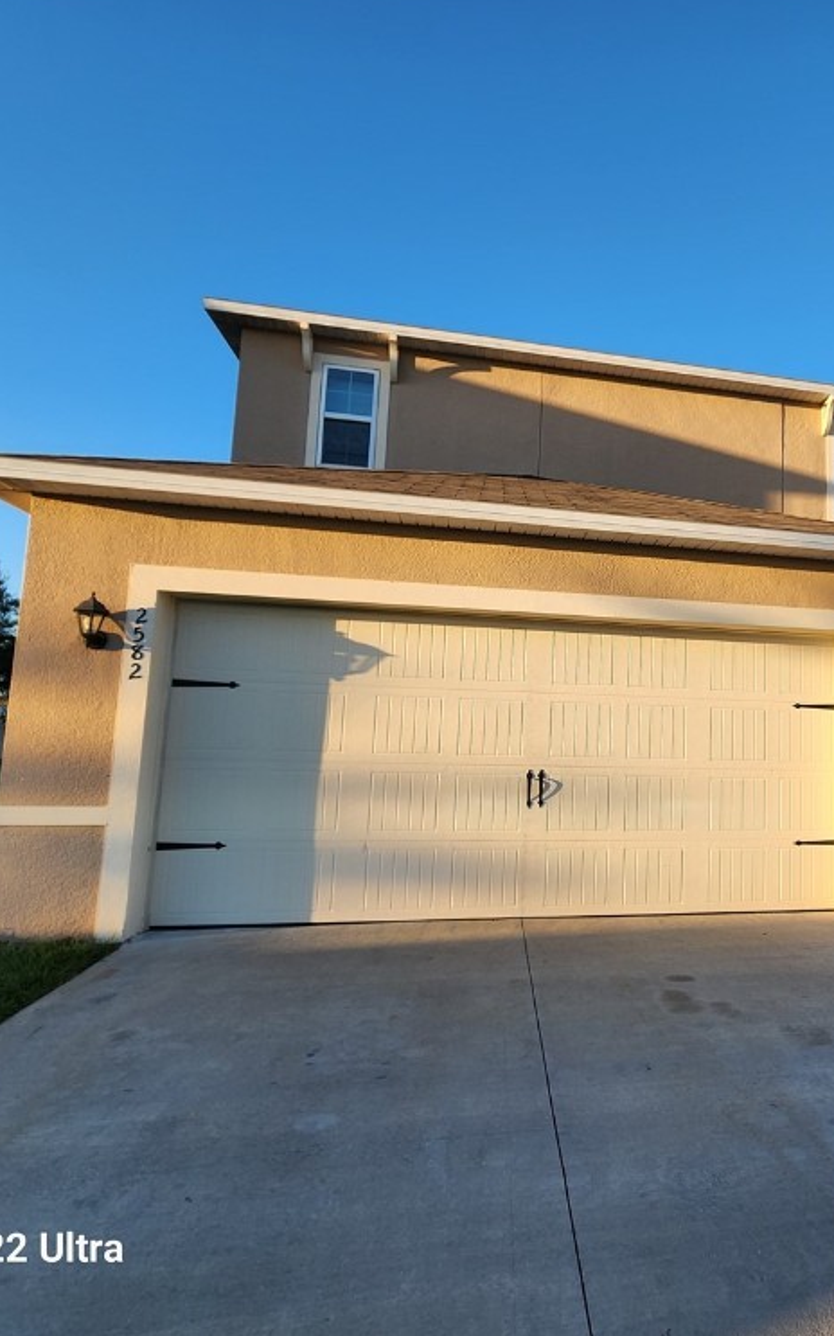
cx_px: 660
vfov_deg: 88.0
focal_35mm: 19
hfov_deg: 57.8
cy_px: 667
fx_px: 691
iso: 50
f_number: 2.2
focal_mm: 2.2
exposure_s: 1/533
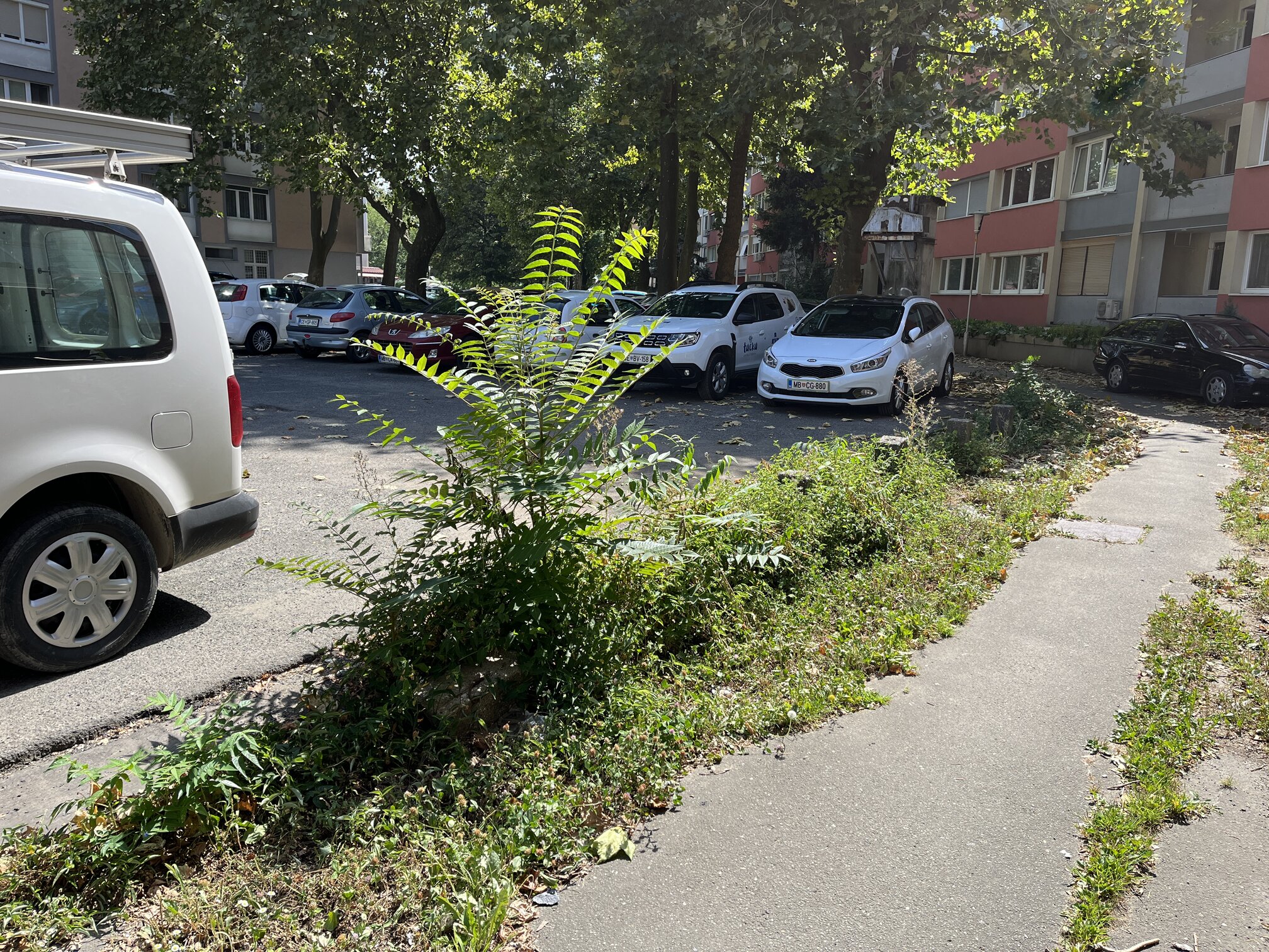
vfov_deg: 53.1
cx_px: 634
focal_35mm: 26
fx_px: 953
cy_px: 476
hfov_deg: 67.3
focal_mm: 5.1
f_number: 1.6
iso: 50
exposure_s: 1/1517
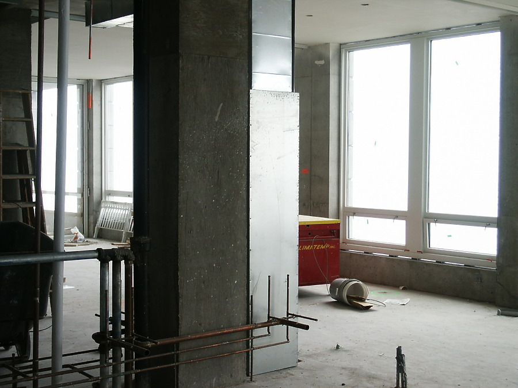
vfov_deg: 28.0
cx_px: 259
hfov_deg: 36.8
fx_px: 778
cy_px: 194
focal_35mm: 52
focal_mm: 10.88
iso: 64
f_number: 3.6
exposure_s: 1/45
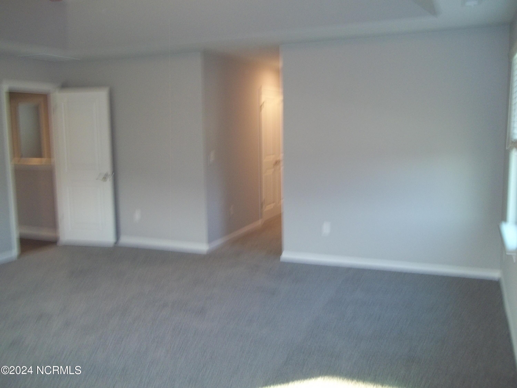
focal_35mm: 32
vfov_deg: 44.2
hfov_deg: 56.8
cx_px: 258
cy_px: 194
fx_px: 478
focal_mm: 5.7
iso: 160
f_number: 2.9
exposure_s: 1/40
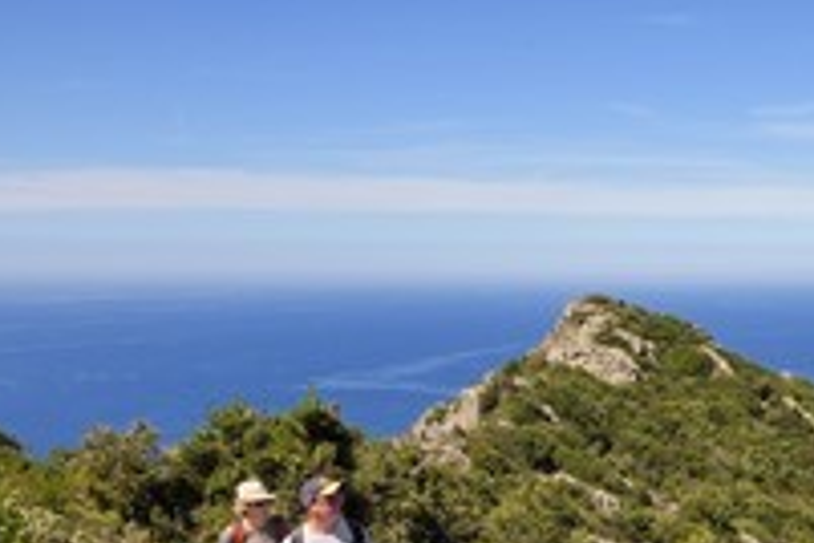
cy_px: 563
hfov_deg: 29.9
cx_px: 707
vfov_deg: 20.2
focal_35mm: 65
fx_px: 1470
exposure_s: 1/320
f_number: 11
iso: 200
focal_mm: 31
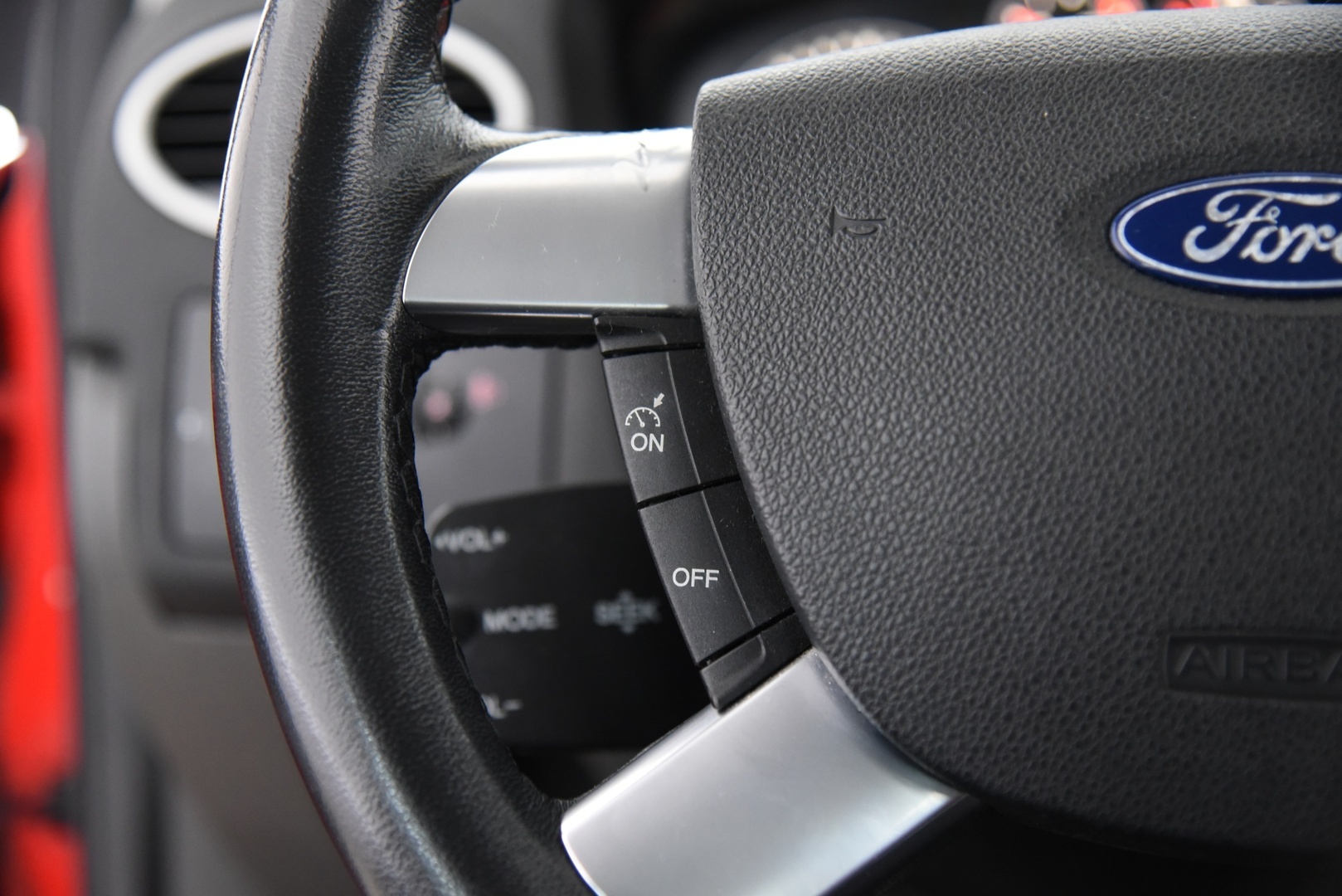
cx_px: 671
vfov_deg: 23.4
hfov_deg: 34.5
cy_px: 448
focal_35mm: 58
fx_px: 2163
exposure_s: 1/20
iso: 4000
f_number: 4
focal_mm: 58
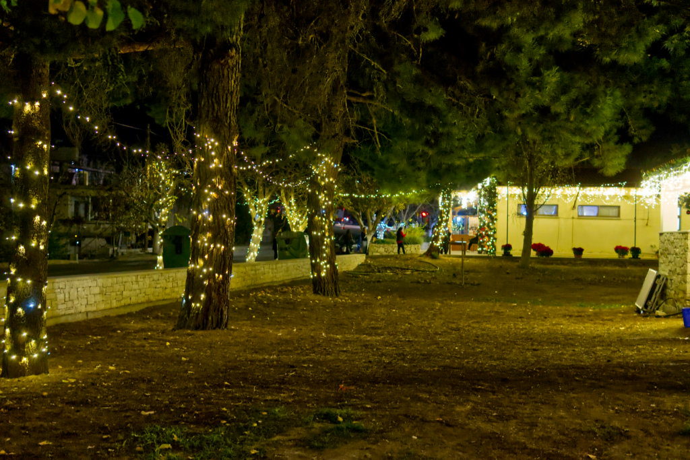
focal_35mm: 45
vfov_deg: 29.9
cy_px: 230
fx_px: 863
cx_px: 345
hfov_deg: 43.6
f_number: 2
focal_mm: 30
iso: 6400
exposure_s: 1/80
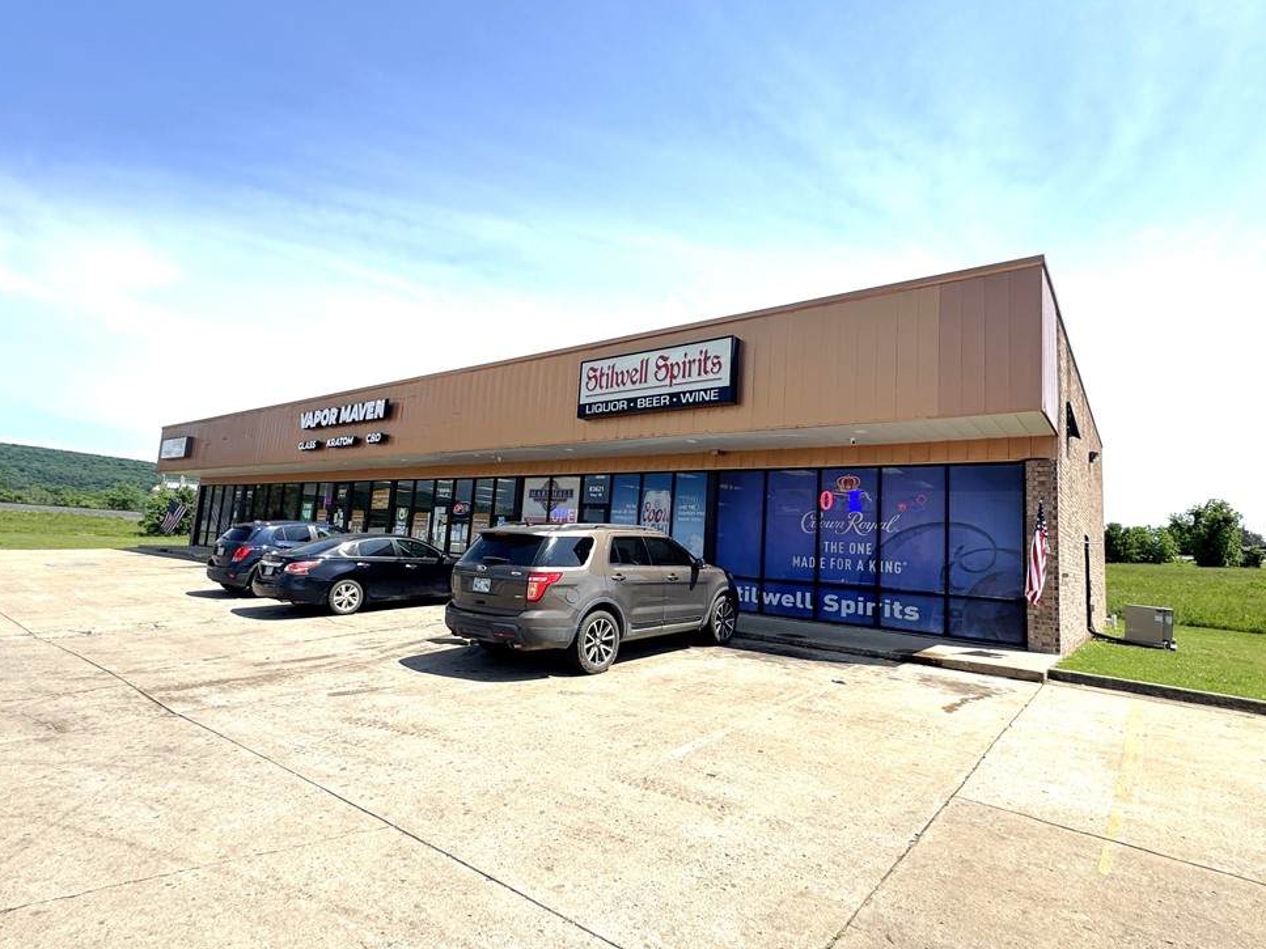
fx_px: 658
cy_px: 470
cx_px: 619
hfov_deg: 87.7
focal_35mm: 18
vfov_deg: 71.6
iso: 50
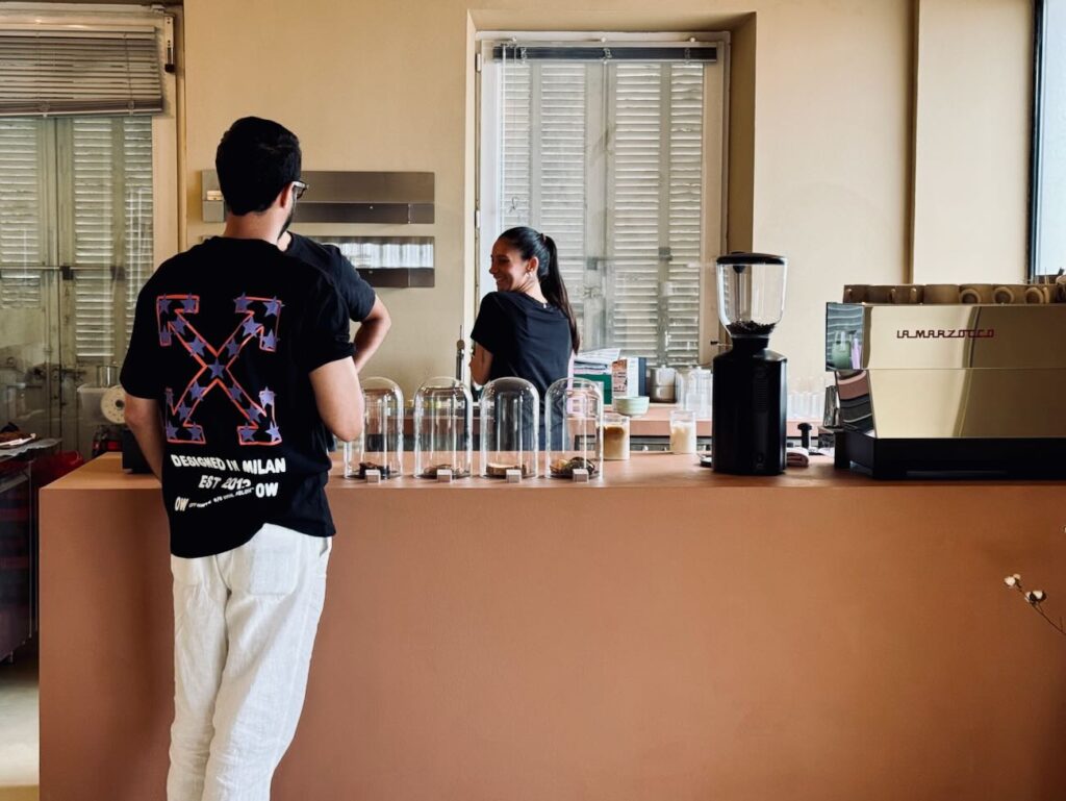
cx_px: 533
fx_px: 1479
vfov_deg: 30.3
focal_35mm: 48
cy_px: 400
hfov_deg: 39.6
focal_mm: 6.76
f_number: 1.78
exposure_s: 1/90
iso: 100
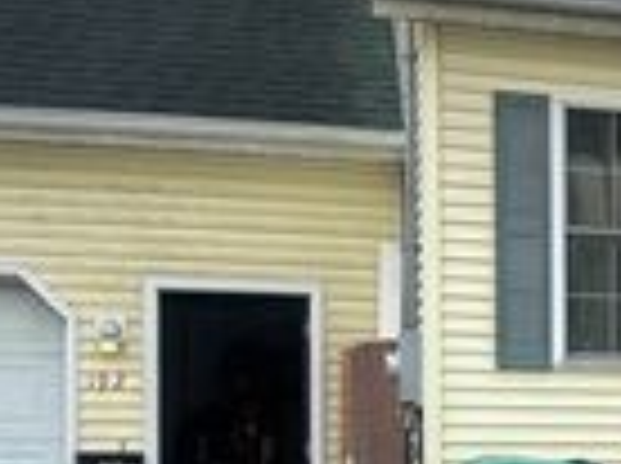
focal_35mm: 87
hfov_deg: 20.5
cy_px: 453
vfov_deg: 16.6
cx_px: 814
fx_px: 1558
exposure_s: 1/2110
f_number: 1.78
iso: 80
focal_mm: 6.86
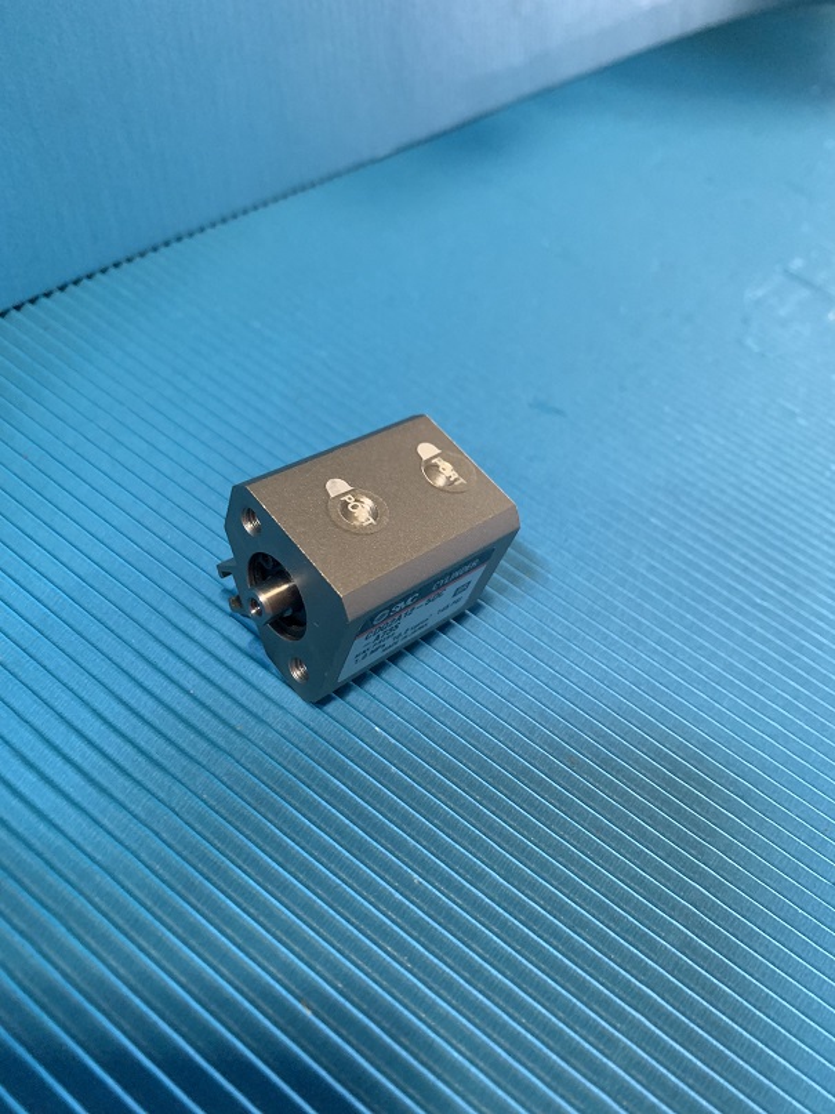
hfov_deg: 53.1
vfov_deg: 67.3
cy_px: 557
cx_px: 418
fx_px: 836
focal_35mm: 26
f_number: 1.8
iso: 400
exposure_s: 1/40
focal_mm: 4.25
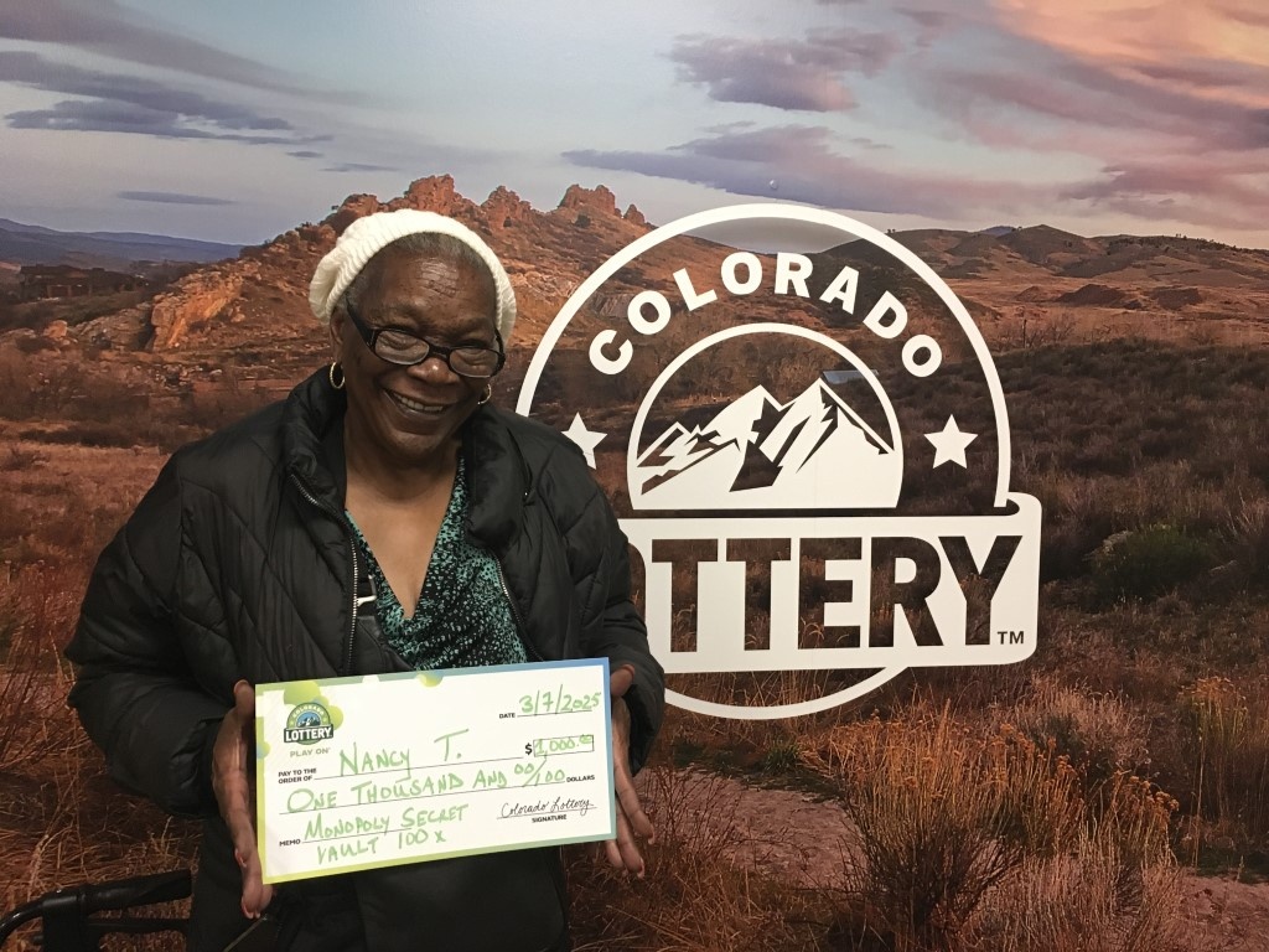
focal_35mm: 29
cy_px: 476
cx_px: 634
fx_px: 1063
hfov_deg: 61.7
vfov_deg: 48.2
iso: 160
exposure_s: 1/30
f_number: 2.2
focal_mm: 4.15
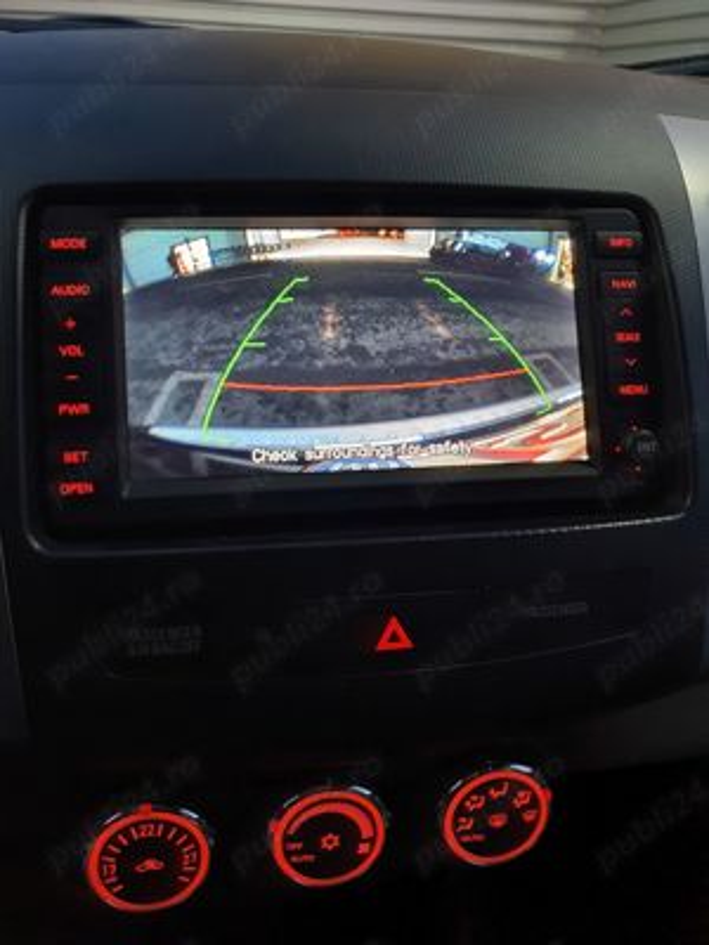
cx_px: 354
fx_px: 710
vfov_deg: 67.3
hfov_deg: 53.1
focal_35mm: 26
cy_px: 472
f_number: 1.5
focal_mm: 4.32
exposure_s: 1/50
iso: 250
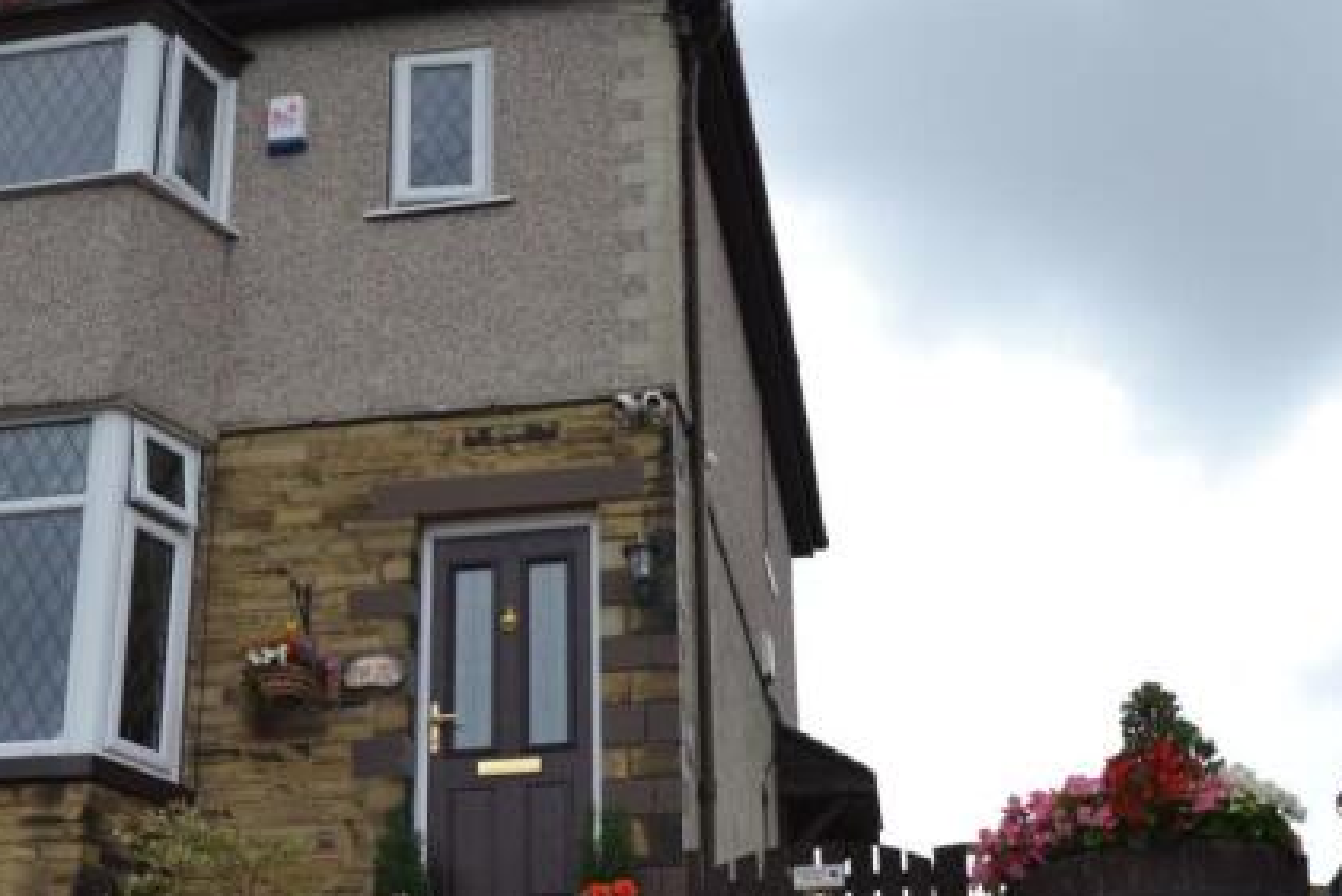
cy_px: 591
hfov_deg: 35.6
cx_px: 566
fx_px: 2088
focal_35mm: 56
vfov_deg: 24.1
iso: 100
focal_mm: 24
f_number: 7.1
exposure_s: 1/200
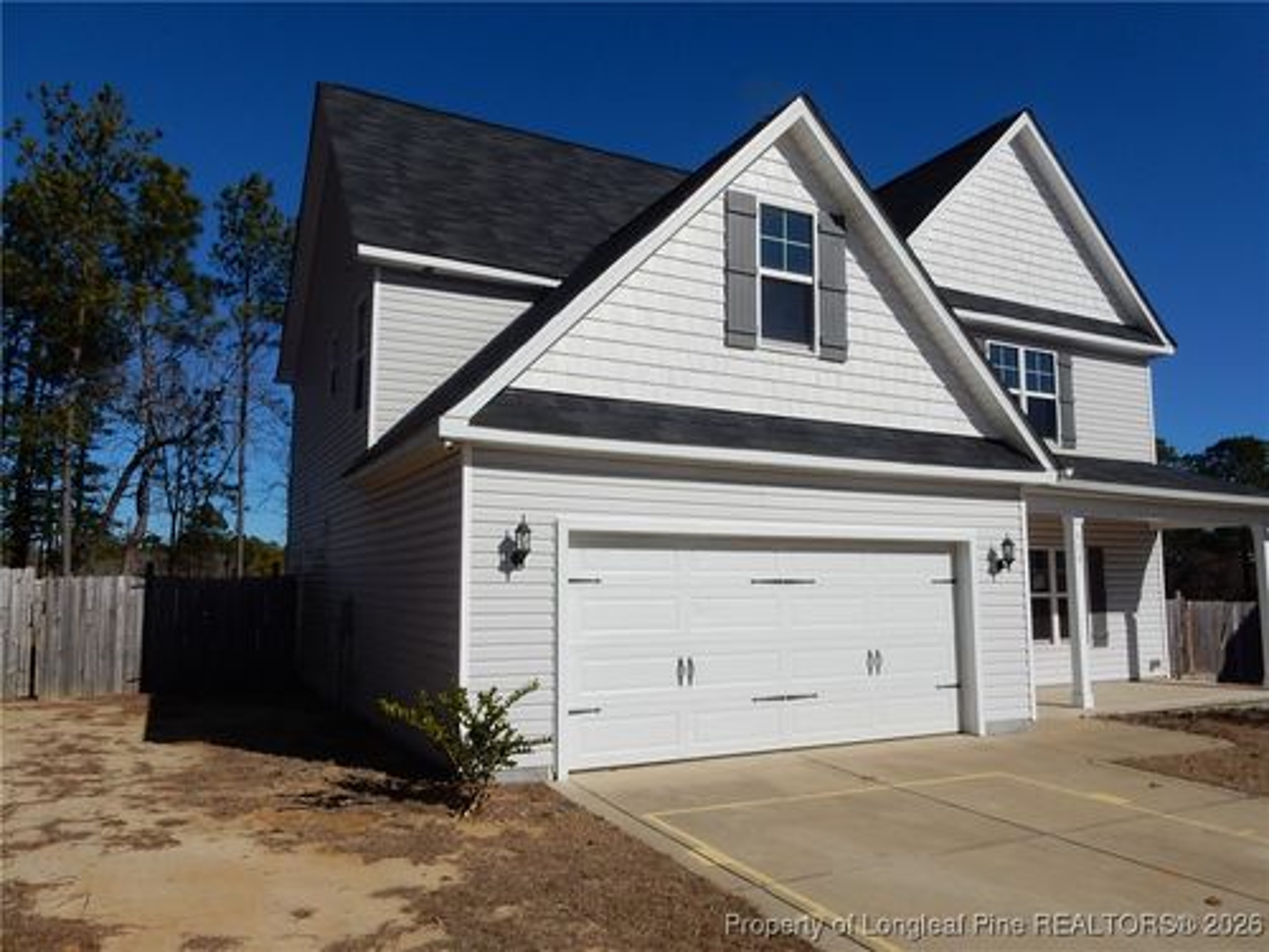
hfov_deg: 69.4
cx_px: 634
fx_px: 916
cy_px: 476
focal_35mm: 25
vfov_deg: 54.9
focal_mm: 4.5
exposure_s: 1/2000
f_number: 4.8
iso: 125
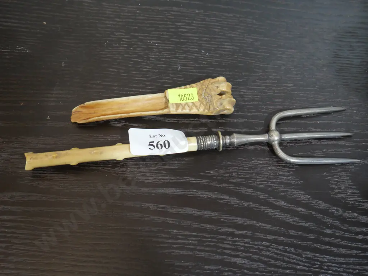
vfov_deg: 31.5
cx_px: 184
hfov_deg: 41.2
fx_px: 489
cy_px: 138
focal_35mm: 46
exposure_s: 1/60
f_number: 5.1
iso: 1000
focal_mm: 23
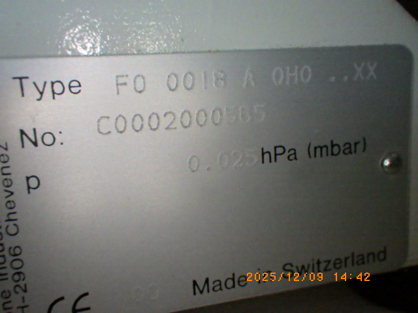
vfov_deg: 41.8
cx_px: 209
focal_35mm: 34
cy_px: 156
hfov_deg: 54.0
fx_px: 411
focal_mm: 6.1
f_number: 3.8
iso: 1600
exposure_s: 1/50
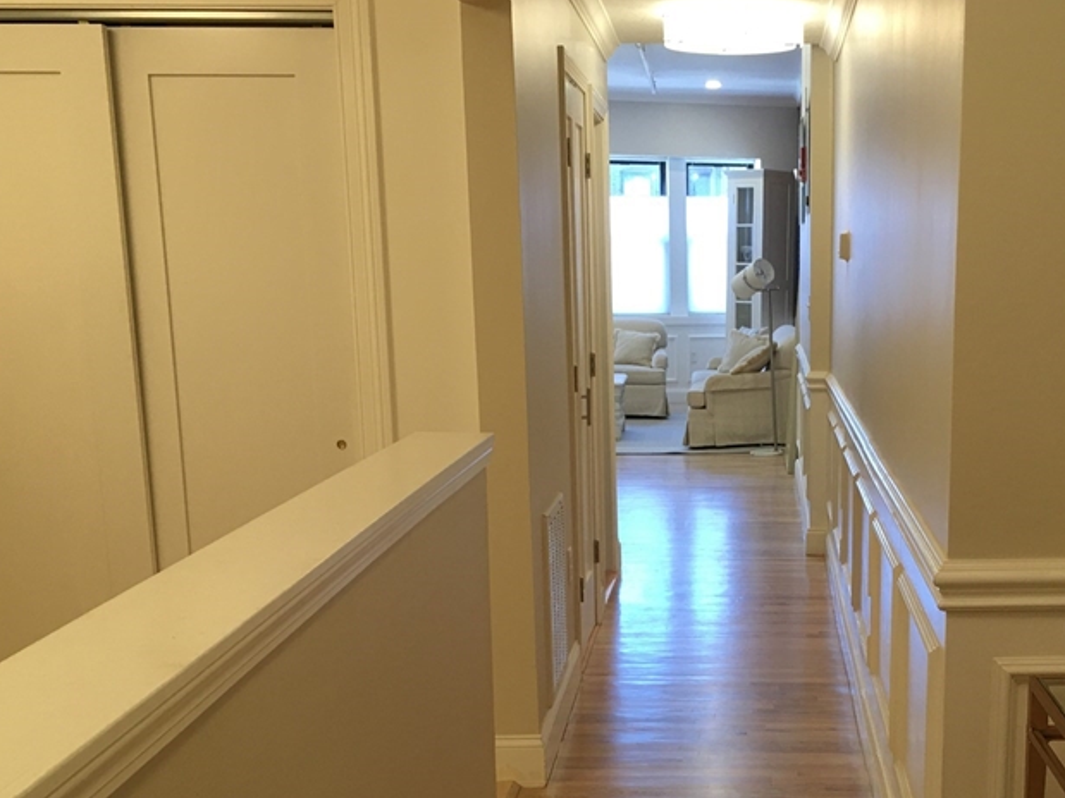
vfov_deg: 29.7
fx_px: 1476
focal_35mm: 48
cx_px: 786
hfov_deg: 38.7
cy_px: 619
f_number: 2.2
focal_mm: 4.15
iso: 25
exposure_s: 1/15
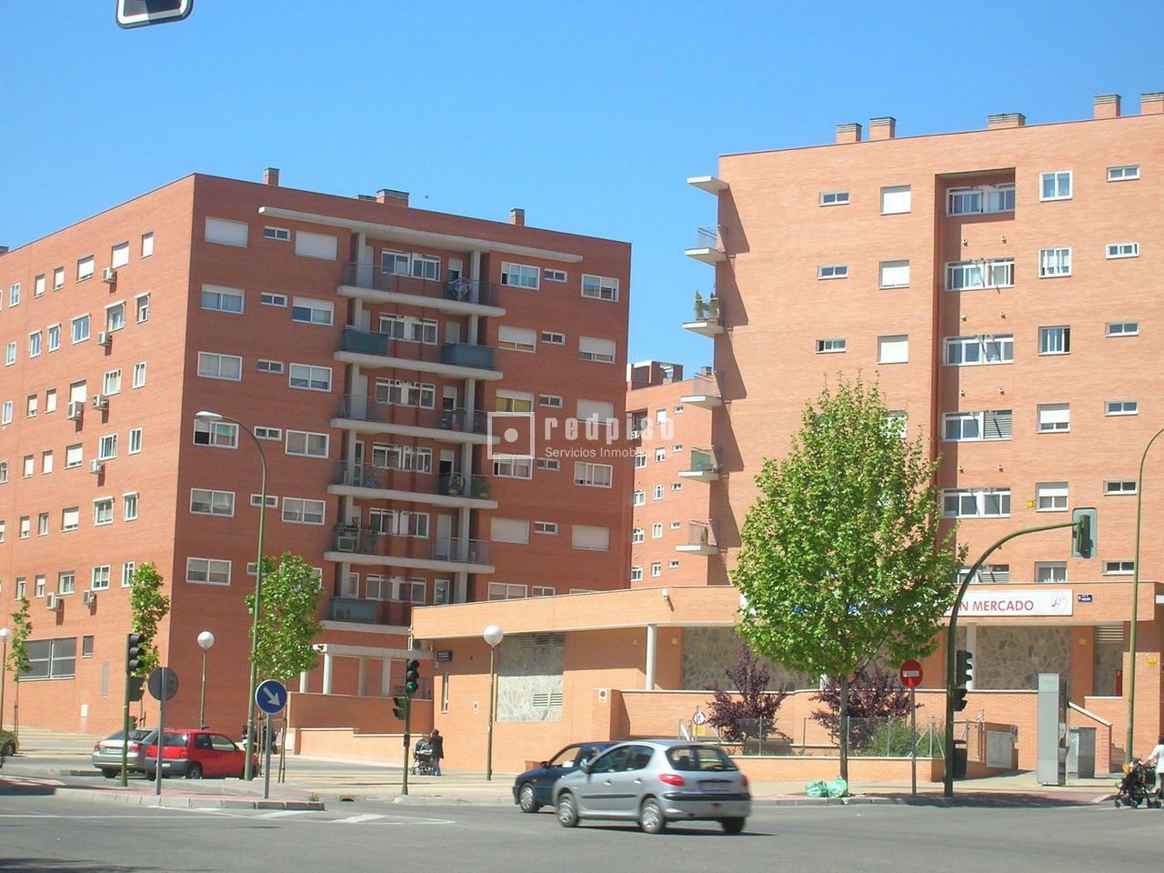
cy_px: 436
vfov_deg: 18.0
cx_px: 582
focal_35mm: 82
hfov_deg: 23.8
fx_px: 2757
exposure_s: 1/120
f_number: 7.2
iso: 50
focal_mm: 13.6
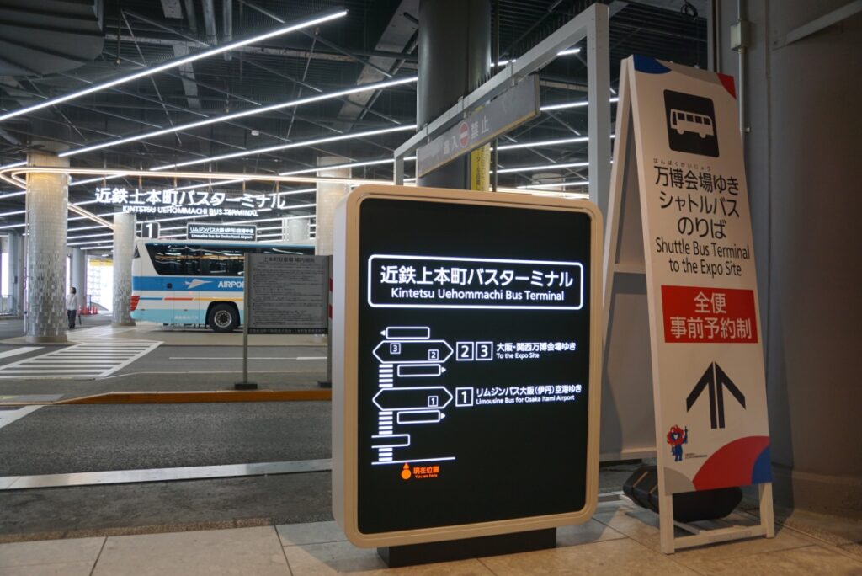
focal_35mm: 27
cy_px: 288
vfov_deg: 48.0
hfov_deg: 67.4
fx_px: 647
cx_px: 431
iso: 200
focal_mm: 18
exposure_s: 1/60
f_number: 3.5
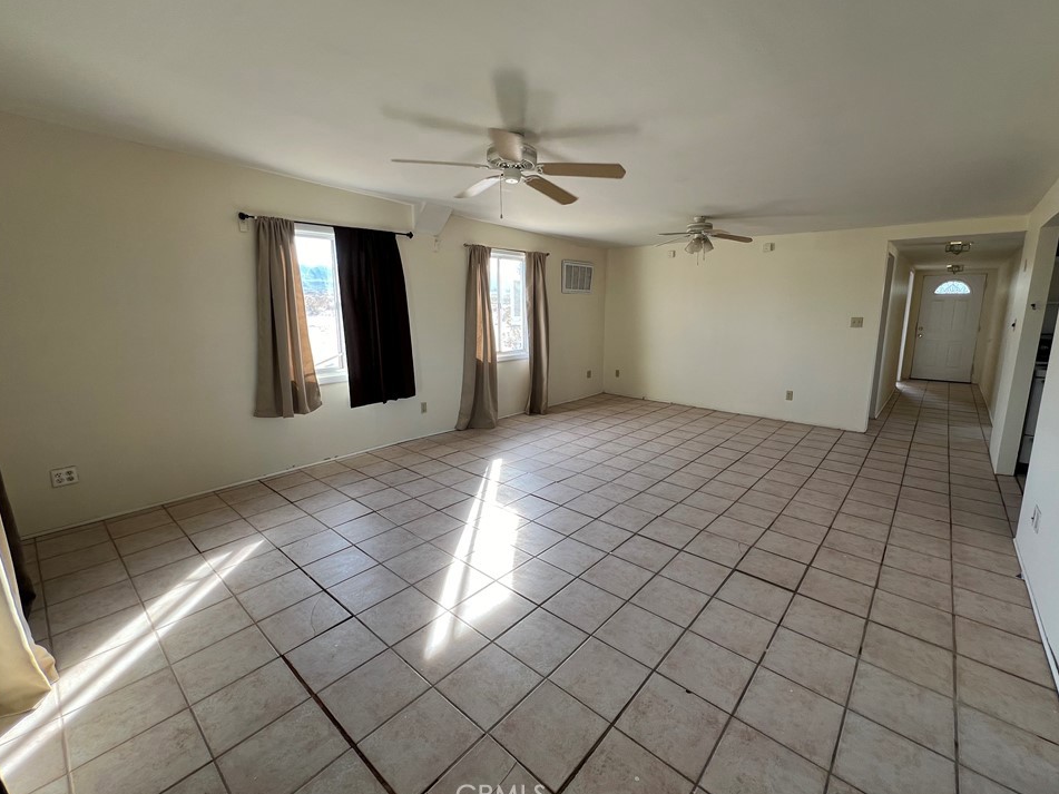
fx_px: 428
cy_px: 383
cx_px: 561
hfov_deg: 101.9
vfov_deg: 85.6
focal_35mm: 14
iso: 40
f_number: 1.8
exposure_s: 1/99
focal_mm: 1.57
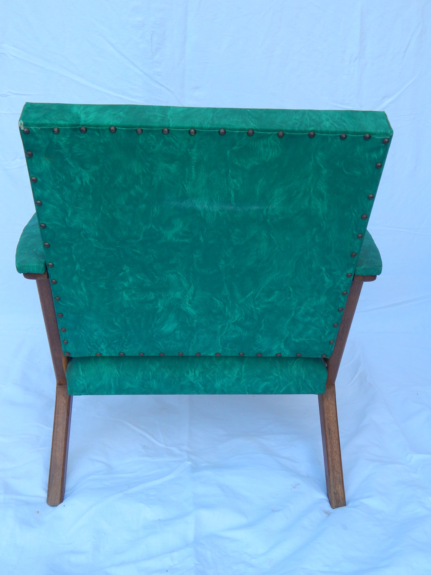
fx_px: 631
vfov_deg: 49.0
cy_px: 288
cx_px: 216
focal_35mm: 38
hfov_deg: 37.7
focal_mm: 6.8
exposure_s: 1/200
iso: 125
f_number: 3.4
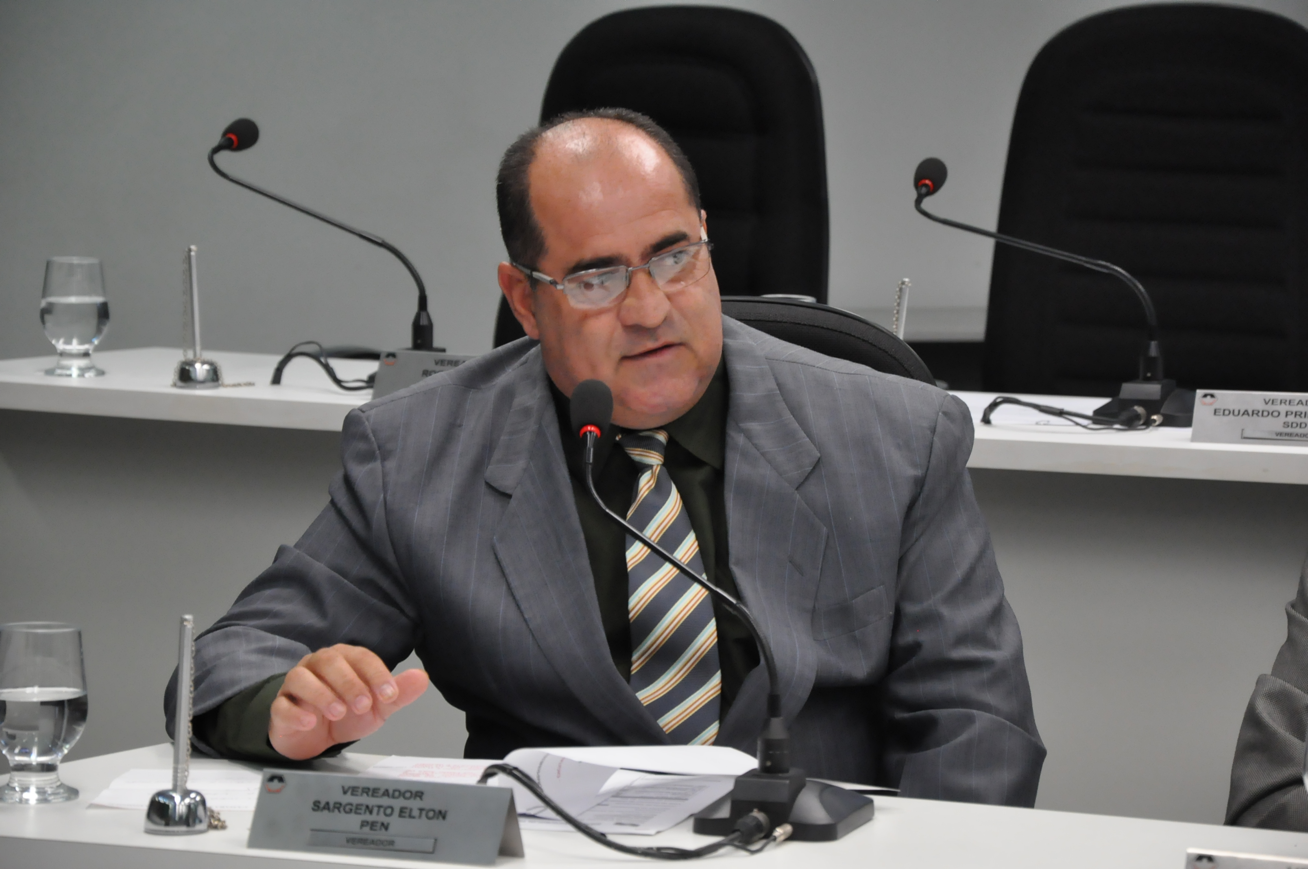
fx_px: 5715
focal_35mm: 158
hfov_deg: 13.1
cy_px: 434
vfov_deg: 8.7
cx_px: 654
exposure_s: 1/100
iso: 2000
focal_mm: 105
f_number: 5.6
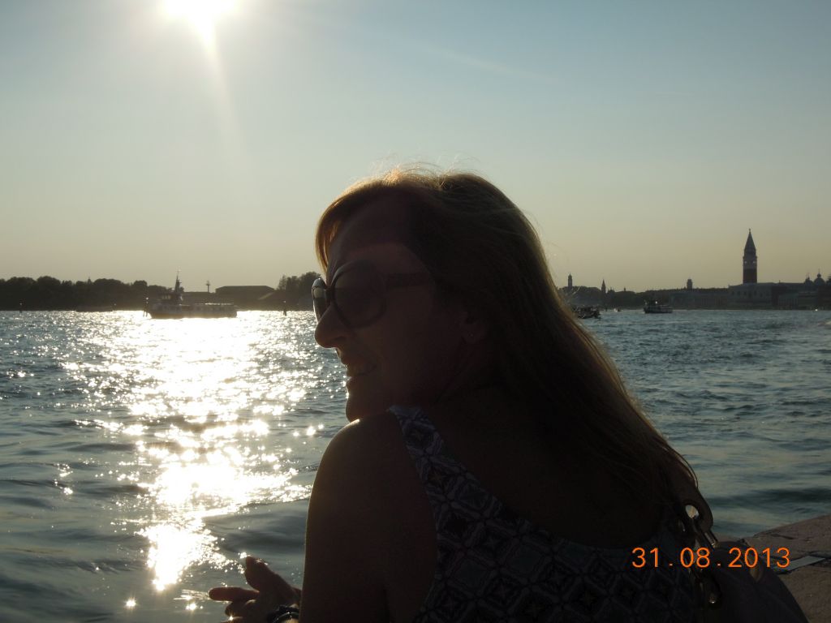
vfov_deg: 29.1
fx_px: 1200
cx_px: 416
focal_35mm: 50
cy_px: 312
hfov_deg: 38.2
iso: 160
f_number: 7.4
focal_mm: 9
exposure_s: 1/1600
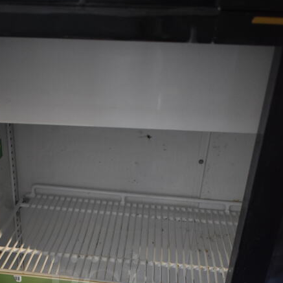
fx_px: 444
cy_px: 286
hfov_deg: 35.0
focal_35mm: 48
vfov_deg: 32.4
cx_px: 95
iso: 1250
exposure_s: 1/30
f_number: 3.5
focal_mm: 18
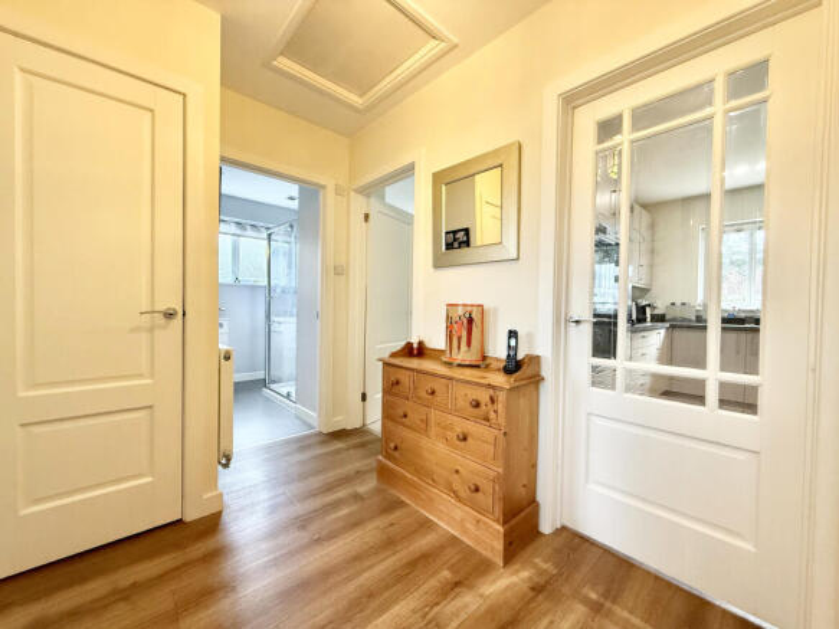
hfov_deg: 102.1
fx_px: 339
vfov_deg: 85.7
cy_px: 314
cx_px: 420
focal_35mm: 14
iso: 400
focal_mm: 2.22
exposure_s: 1/100
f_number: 2.2
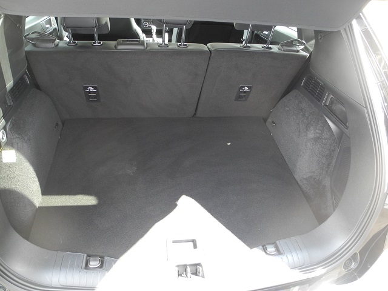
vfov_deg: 49.7
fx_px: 314
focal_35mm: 28
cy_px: 146
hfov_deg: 63.4
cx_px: 194
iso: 280
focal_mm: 6
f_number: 2.8
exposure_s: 1/30
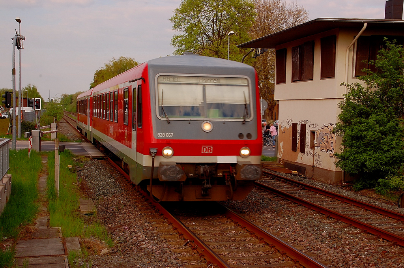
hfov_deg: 35.1
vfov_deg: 23.7
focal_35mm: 57
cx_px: 202
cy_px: 134
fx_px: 639
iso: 200
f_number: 13
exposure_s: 1/80
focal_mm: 38
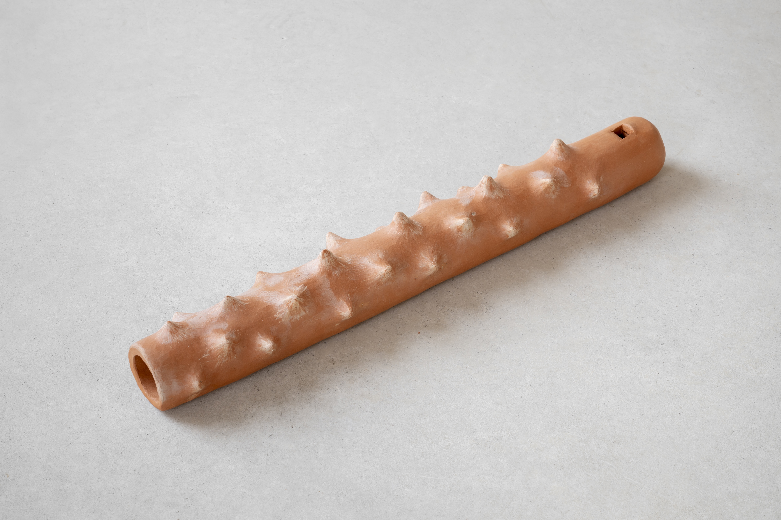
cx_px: 390
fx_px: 1519
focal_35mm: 70
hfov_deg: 28.8
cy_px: 260
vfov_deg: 19.5
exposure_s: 1/1.25
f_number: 16
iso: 64
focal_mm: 70
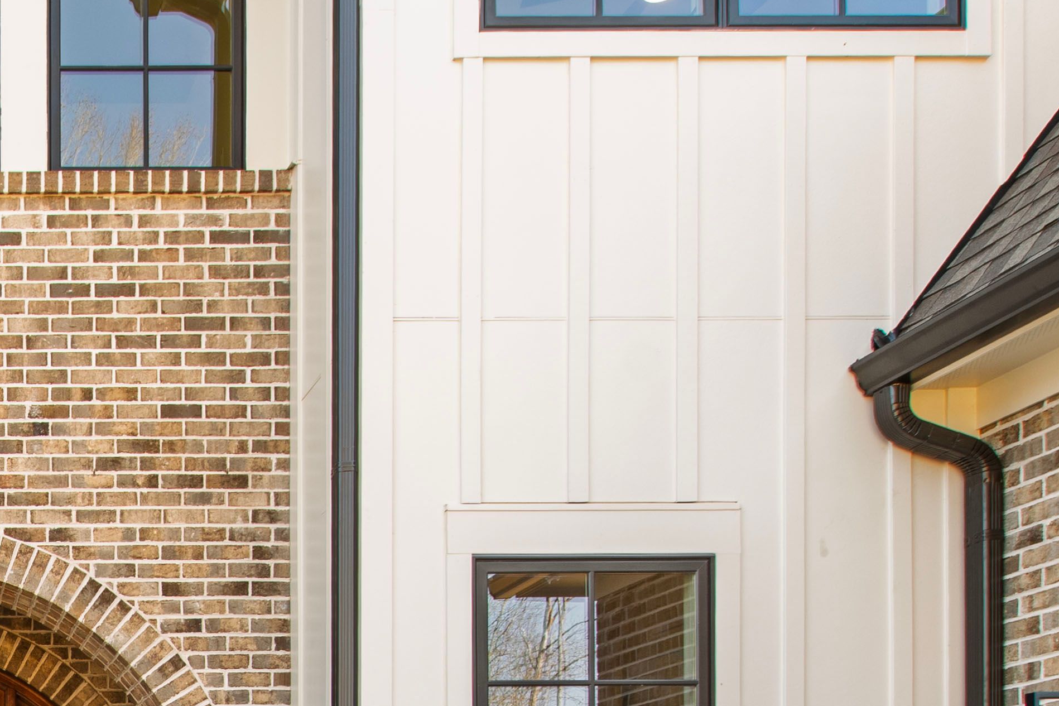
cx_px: -103
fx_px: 1294
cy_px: 924
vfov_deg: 26.0
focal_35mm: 44
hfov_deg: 37.4
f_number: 8
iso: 100
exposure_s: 1/15
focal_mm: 10
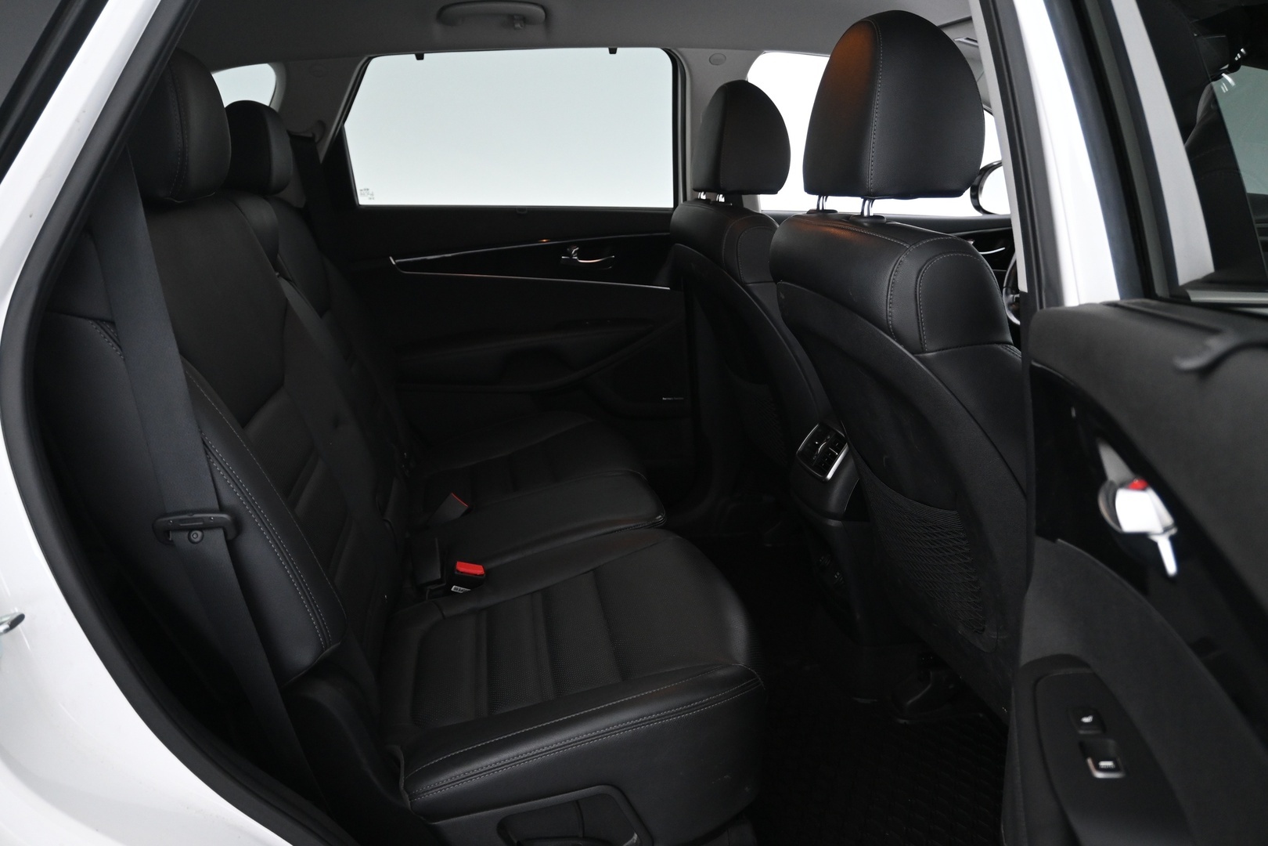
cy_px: 423
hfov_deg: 63.2
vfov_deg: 44.6
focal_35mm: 29
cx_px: 634
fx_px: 1030
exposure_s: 1/30
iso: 1600
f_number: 3.8
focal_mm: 19.5
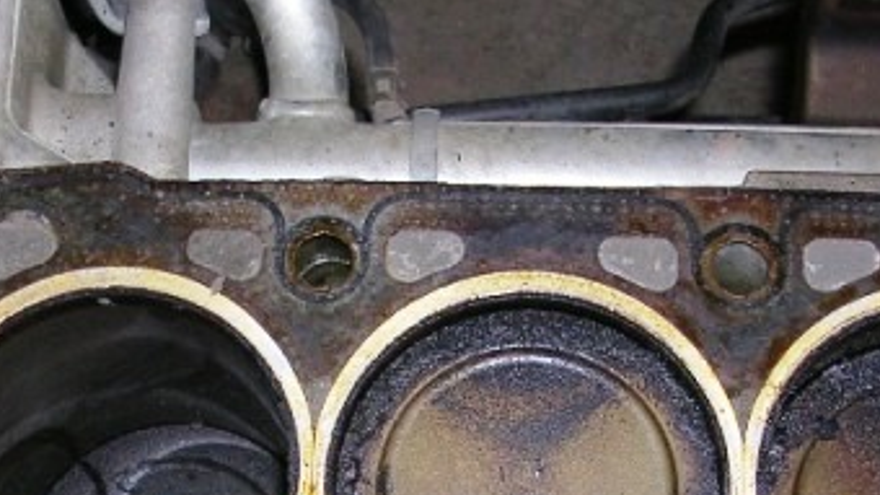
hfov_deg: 27.2
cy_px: 534
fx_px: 1819
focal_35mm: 78
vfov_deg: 15.1
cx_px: 396
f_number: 2.8
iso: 50
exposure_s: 1/60.1
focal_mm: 5.8
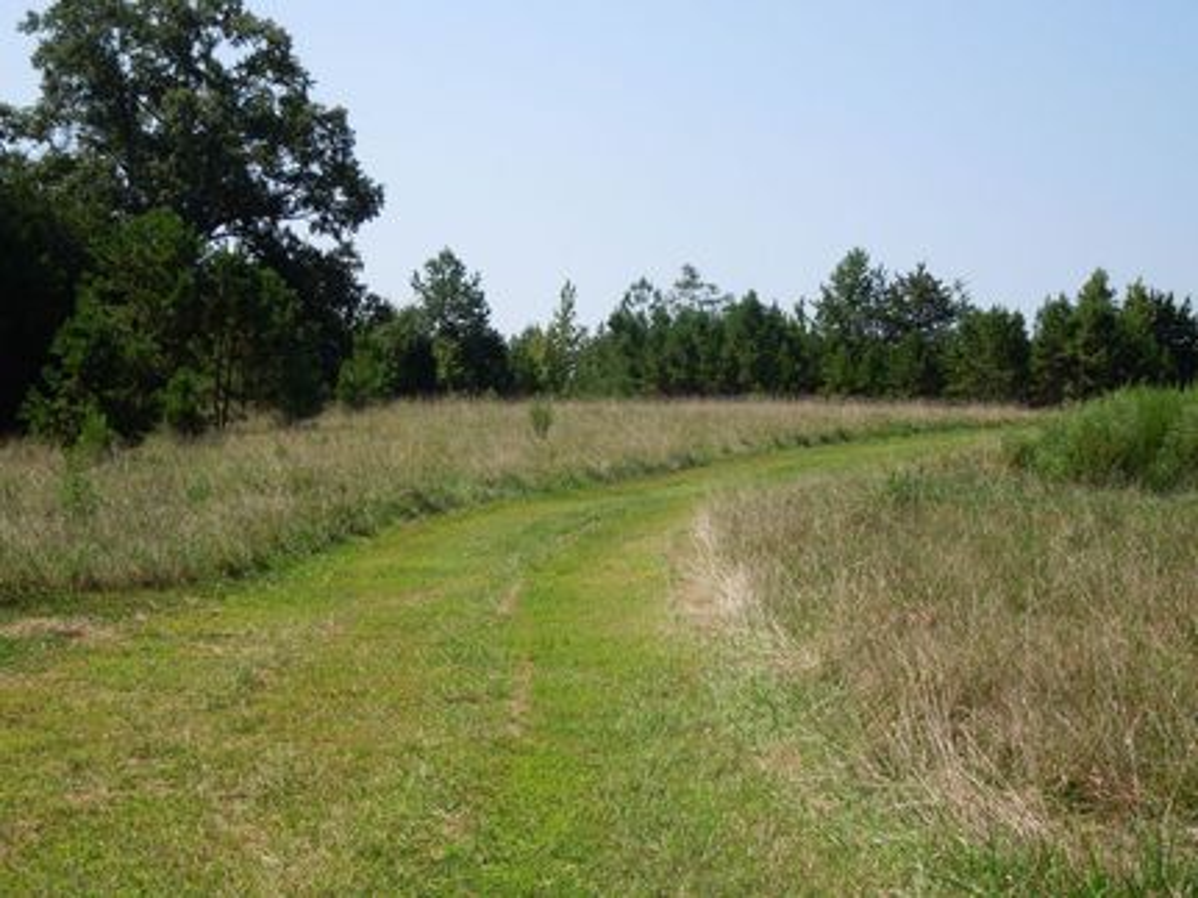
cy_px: 449
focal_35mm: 61
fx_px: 2111
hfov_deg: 31.7
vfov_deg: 24.0
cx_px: 599
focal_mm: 11
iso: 100
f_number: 4.3
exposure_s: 1/640
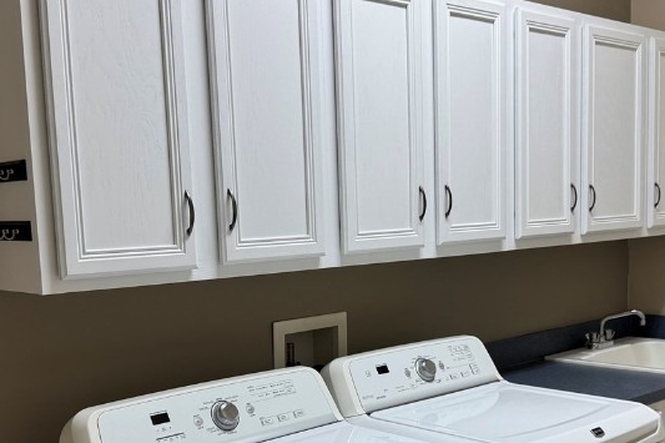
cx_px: 353
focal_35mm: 48
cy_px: 308
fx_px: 886
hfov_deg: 41.1
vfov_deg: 27.8
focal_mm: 6.76
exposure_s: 1/120
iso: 80
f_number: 1.78
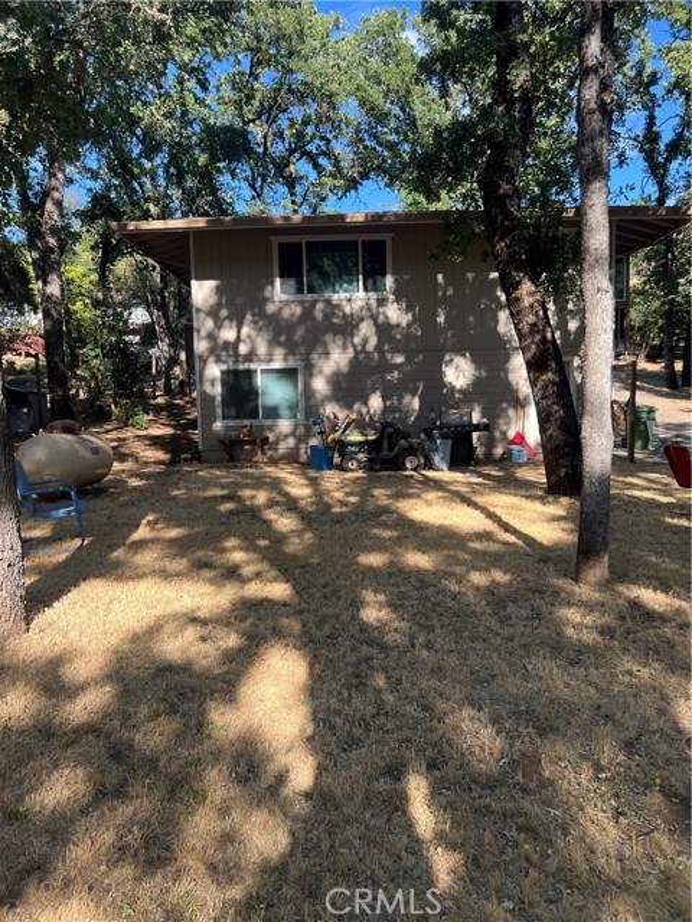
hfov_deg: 53.1
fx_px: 693
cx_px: 346
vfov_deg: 67.3
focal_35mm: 26
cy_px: 461
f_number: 1.5
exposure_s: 1/696
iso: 50
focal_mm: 5.7
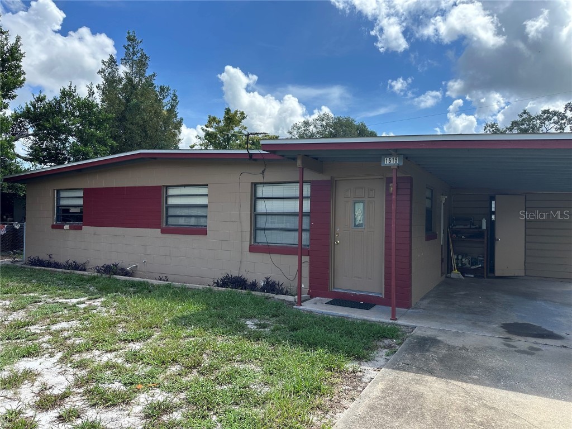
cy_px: 214
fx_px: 397
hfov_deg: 71.6
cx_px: 286
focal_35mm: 24
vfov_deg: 56.8
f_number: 1.78
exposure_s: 1/2525
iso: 80
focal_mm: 6.86
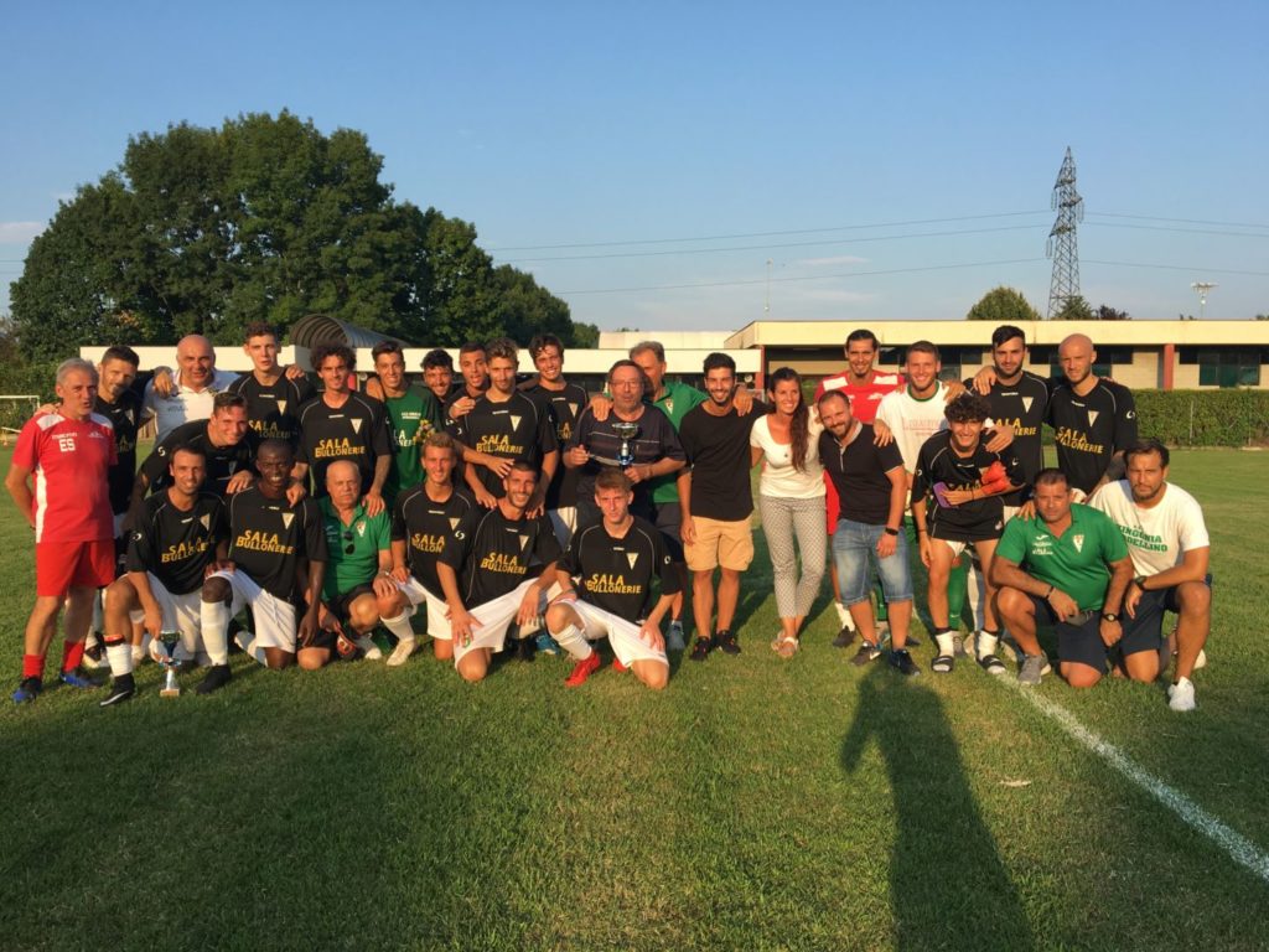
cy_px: 476
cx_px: 634
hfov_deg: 61.7
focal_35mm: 29
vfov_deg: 48.2
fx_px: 1063
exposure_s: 1/725
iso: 25
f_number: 2.2
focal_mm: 4.15
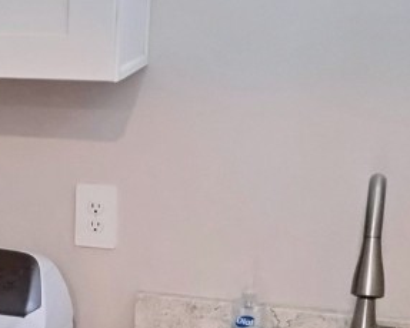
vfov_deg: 17.6
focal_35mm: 87
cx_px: -90
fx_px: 1056
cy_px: 224
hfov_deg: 20.5
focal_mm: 4.71
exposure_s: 1/40
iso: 250
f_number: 1.7
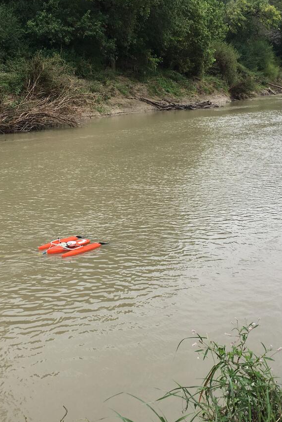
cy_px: 209
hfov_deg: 28.7
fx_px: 552
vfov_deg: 41.9
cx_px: 137
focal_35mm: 47
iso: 25
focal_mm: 4.15
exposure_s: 1/582
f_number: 2.2
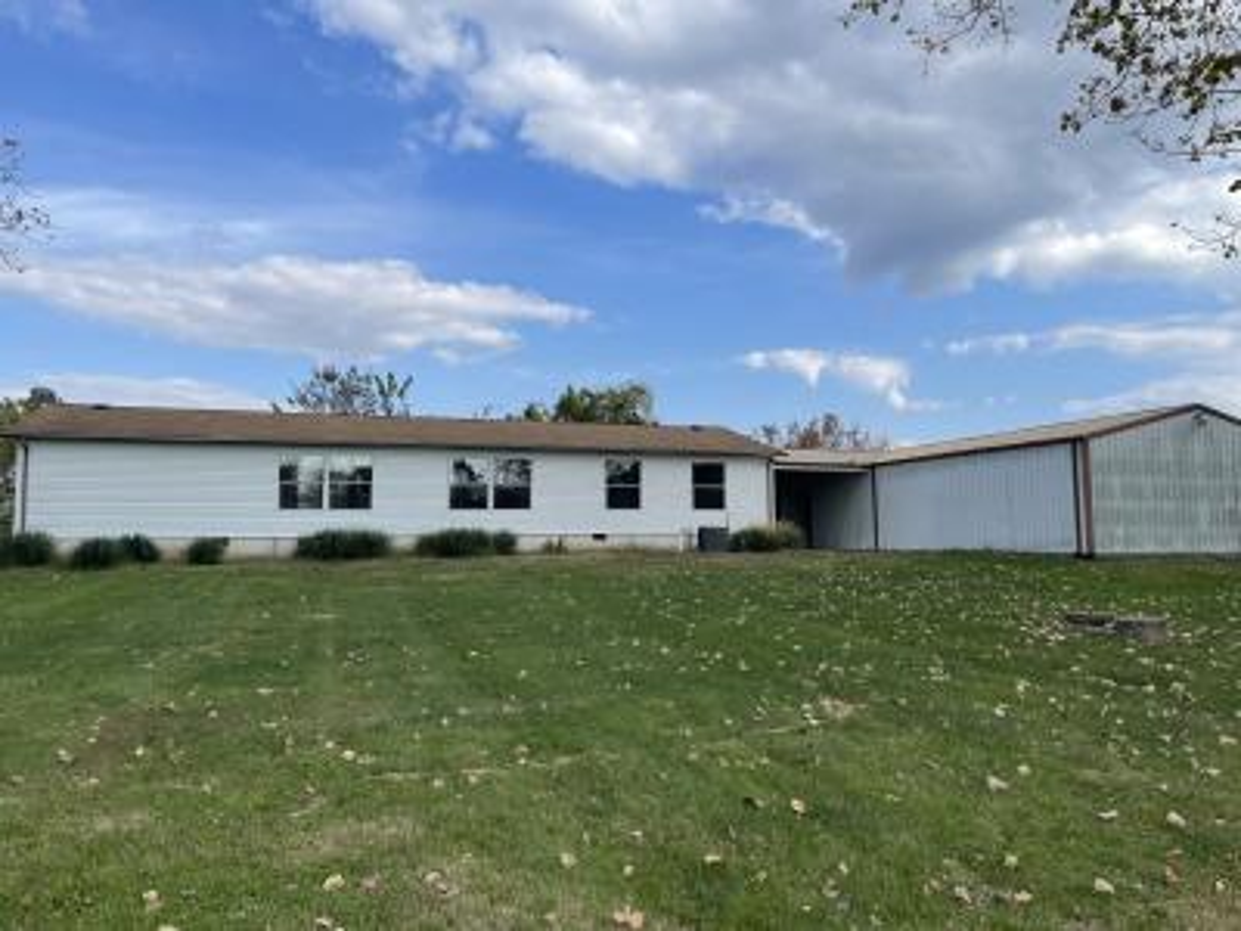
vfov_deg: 54.9
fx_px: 896
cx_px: 620
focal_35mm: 25
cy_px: 466
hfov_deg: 69.4
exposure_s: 1/3003
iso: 32
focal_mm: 5.1
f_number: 1.6
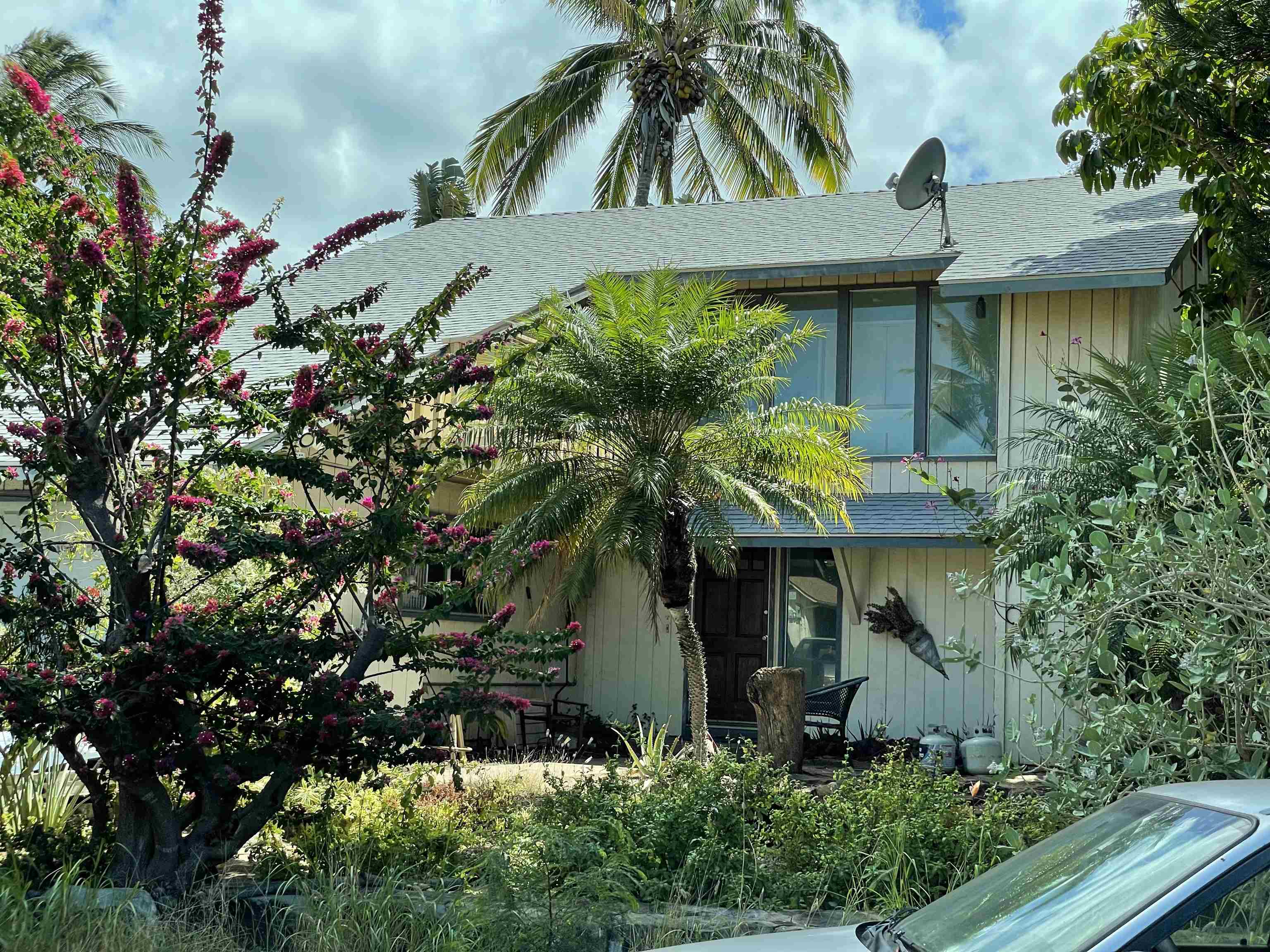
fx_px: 1908
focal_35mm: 52
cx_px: 635
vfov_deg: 28.0
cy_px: 476
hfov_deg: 36.8
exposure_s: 1/799
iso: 25
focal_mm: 6
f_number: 2
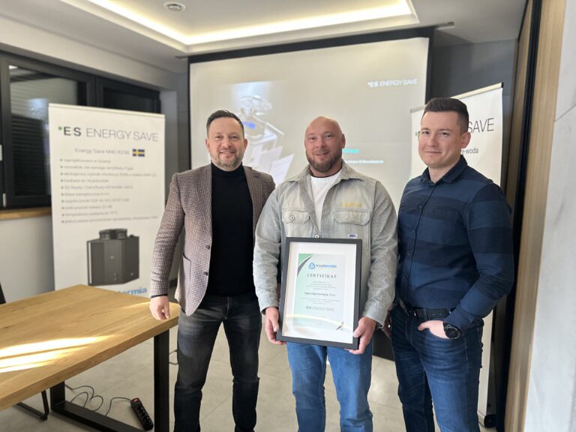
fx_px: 399
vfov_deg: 56.8
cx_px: 288
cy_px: 216
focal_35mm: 24
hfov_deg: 71.6
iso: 400
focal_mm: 6.86
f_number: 1.78
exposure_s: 1/50
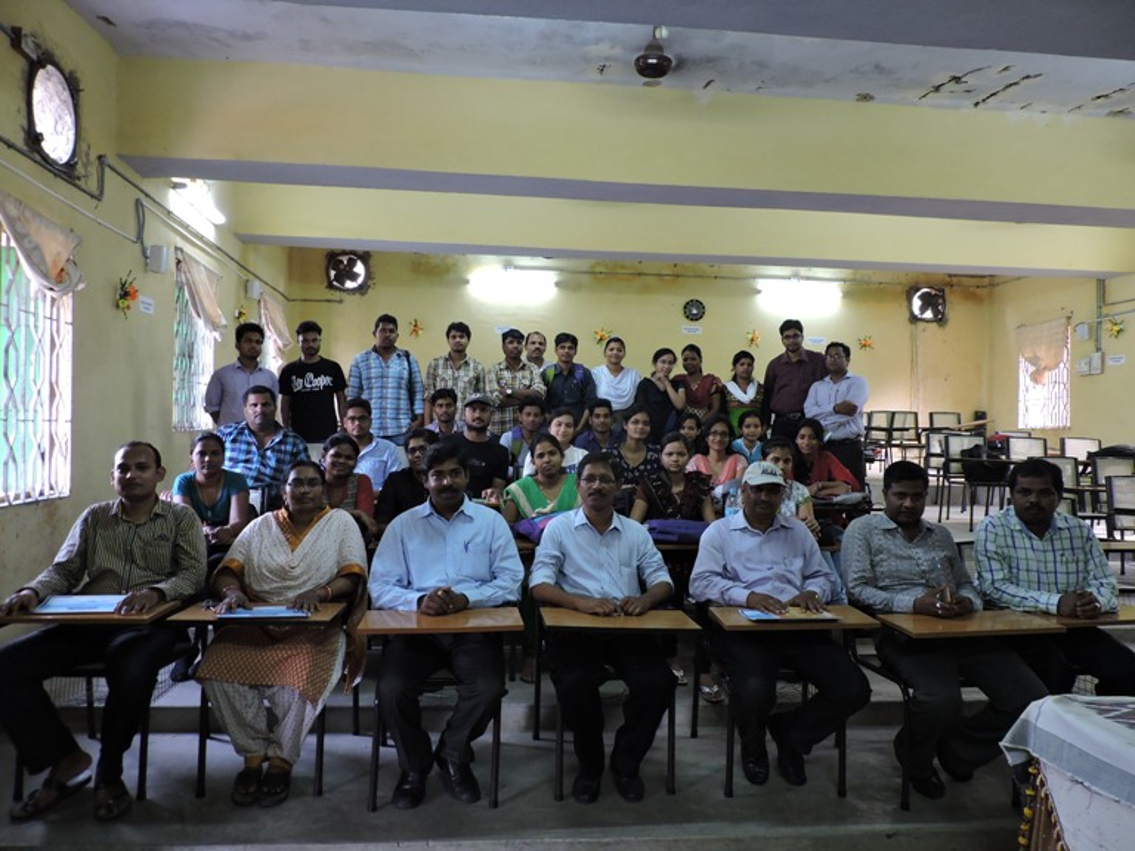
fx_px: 787
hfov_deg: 71.6
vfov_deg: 56.8
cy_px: 426
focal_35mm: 24
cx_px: 568
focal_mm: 4.3
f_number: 3
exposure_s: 1/20
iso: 400
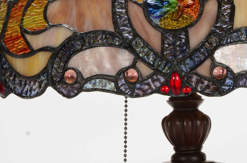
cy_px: -7
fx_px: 2514
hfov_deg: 5.6
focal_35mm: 367
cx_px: 177
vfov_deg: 3.7
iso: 200
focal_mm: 105
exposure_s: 1/160
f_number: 16
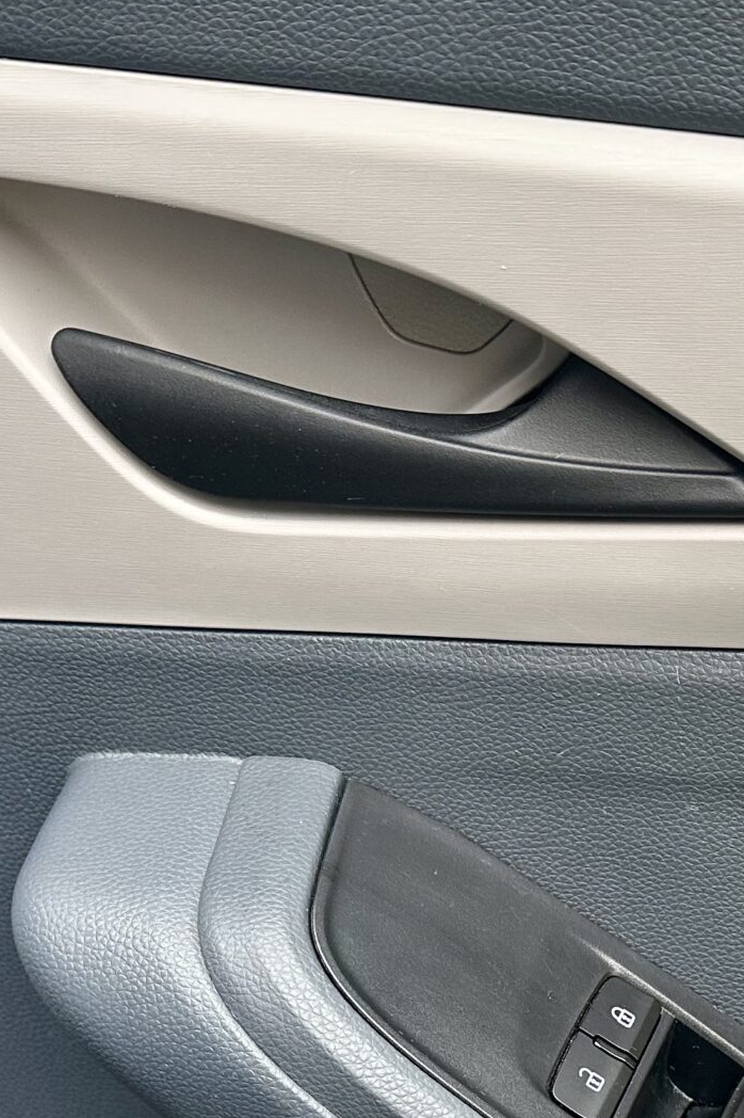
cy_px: 928
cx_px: 633
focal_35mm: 61
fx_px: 1892
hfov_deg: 21.9
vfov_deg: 31.8
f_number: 1.78
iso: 160
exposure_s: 1/121
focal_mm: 6.86
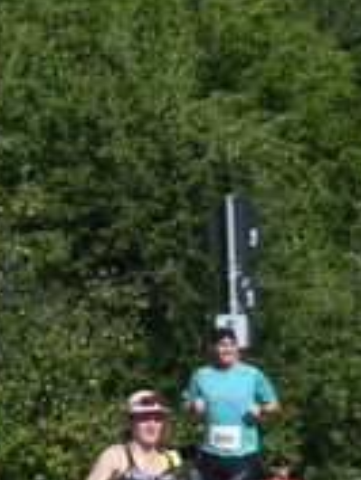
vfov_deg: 4.2
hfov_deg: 3.1
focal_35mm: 470
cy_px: 1009
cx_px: 1067
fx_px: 6527
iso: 640
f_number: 18
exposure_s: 1/320
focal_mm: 48
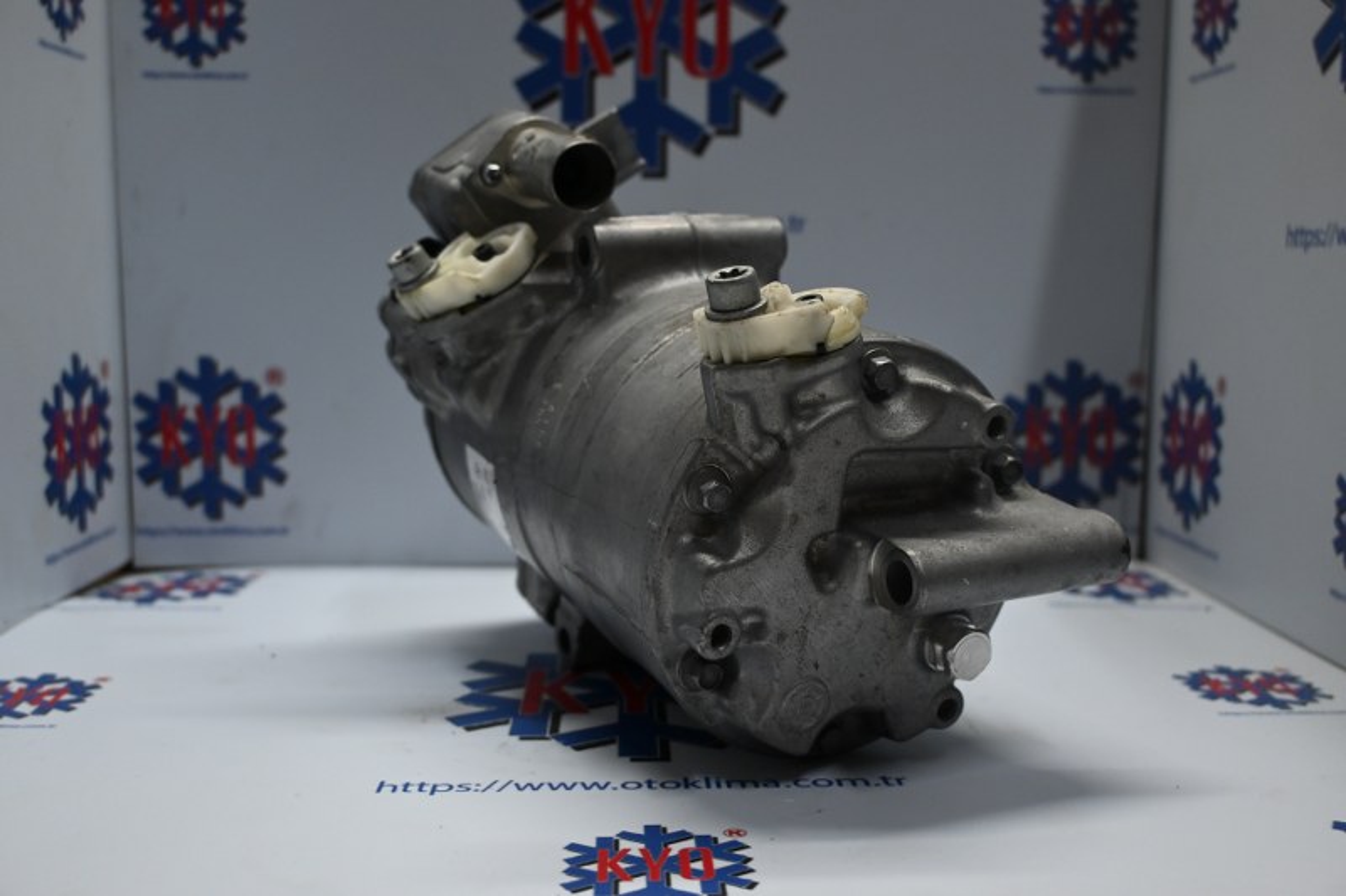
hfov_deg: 53.1
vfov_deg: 36.9
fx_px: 1346
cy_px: 448
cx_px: 673
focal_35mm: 36
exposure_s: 1/125
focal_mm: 24
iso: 720
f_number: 4.2
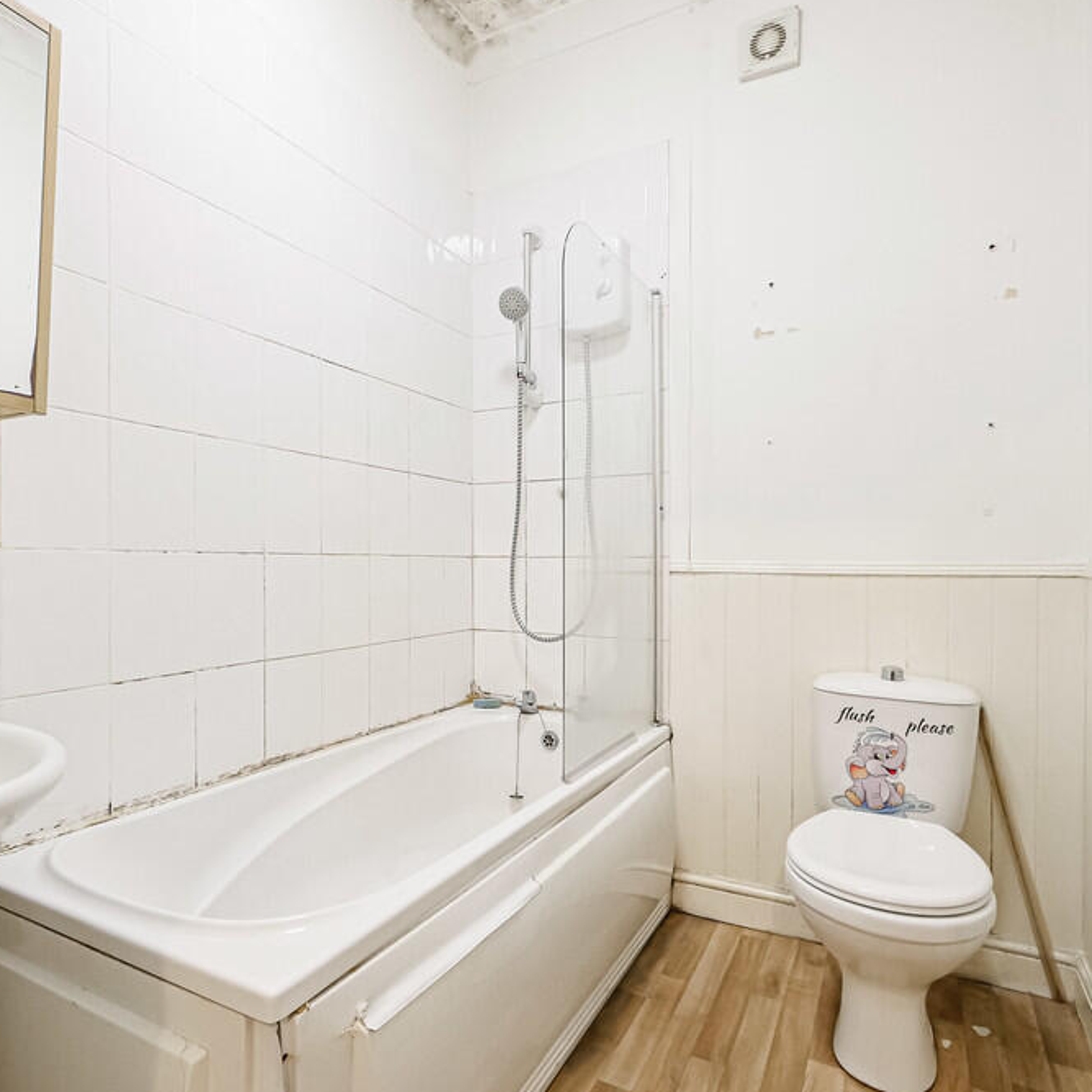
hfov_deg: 76.8
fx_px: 678
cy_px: 580
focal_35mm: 19
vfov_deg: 77.6
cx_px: 434
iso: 1600
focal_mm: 7
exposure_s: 1/60
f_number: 4
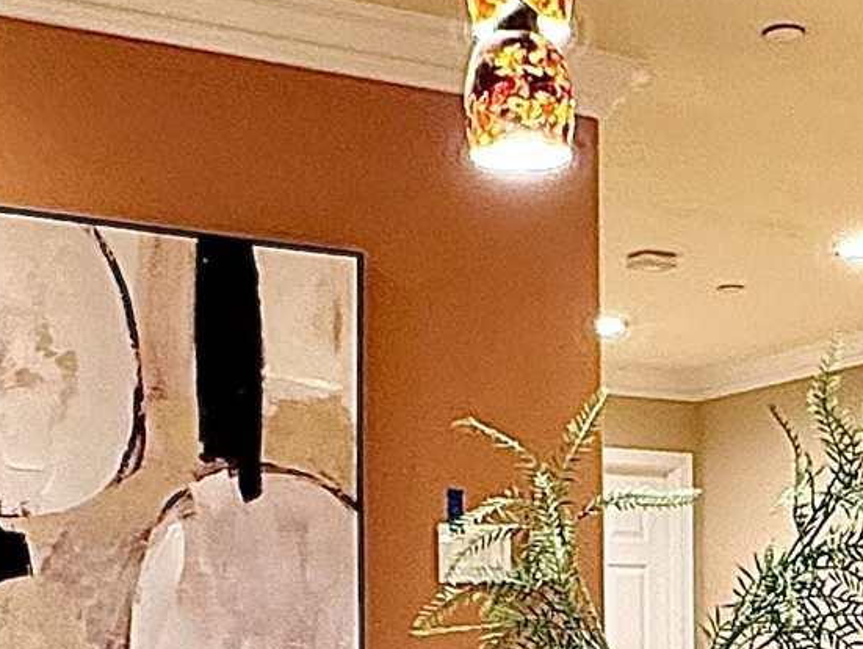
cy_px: 707
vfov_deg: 18.2
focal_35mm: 78
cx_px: 656
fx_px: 1946
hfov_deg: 24.7
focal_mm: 2.22
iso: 500
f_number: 2.2
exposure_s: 1/58
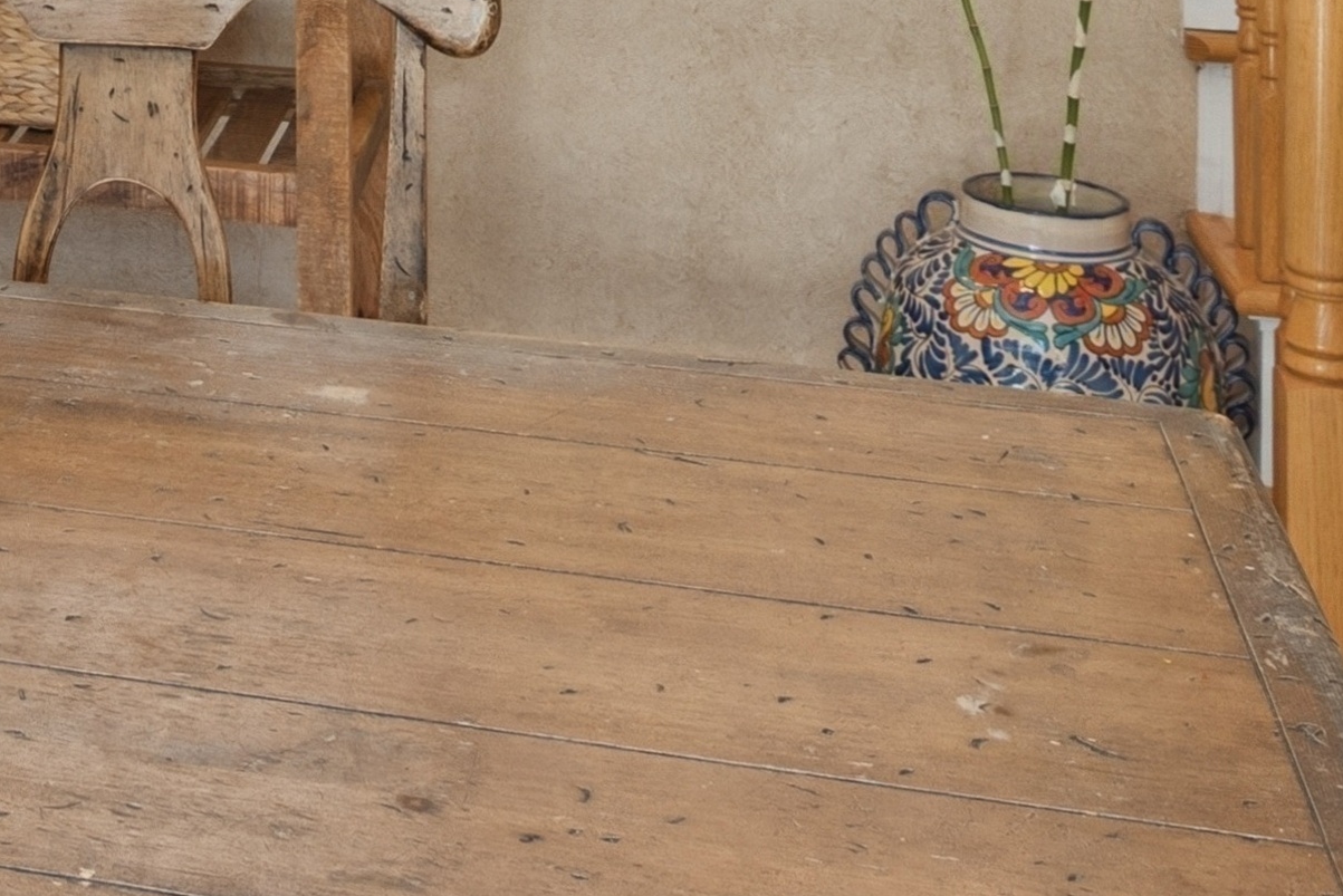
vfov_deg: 14.7
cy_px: -772
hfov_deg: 23.4
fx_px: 2985
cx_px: -215
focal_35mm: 80
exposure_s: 1/20
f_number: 9
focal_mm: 16
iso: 200
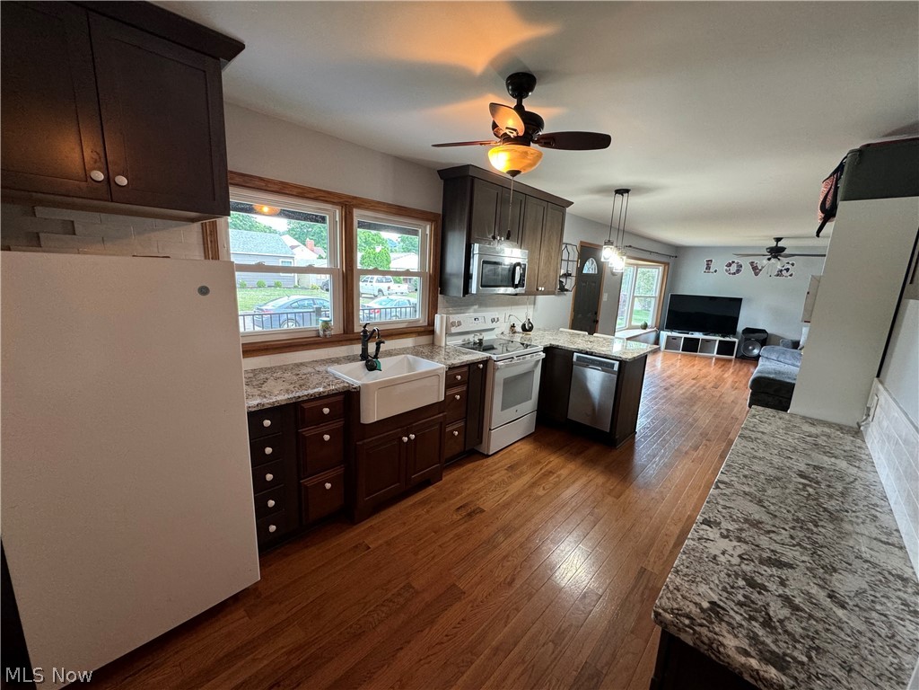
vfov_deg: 85.7
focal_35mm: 14
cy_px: 345
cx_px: 460
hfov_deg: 102.1
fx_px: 372
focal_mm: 2.22
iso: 200
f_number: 2.2
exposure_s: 1/60
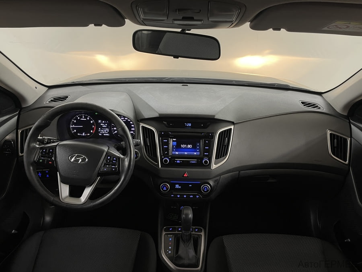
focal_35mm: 26
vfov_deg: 53.1
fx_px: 272
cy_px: 136
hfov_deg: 67.3
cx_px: 181
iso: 100
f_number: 1.6
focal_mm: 4.2
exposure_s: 1/50
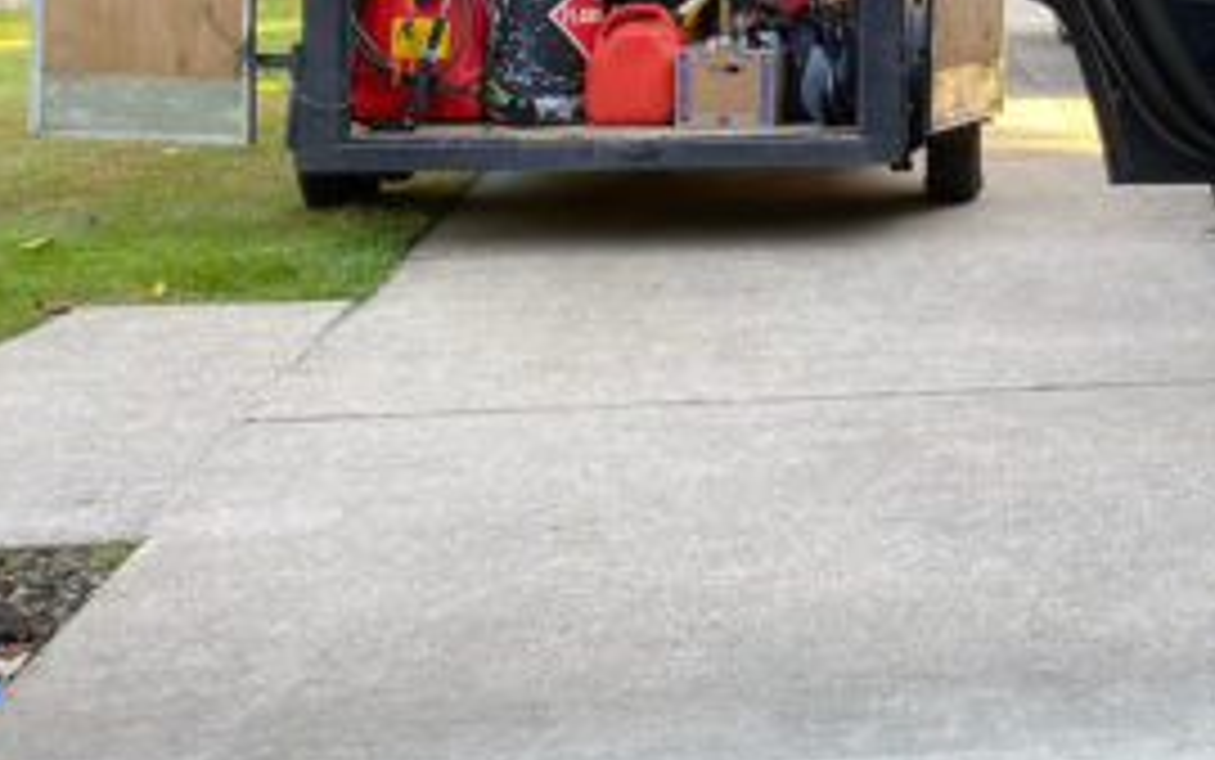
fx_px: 2352
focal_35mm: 71
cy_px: -126
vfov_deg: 17.6
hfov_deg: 26.9
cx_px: 1296
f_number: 1.8
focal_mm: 4.25
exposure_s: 1/121
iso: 64
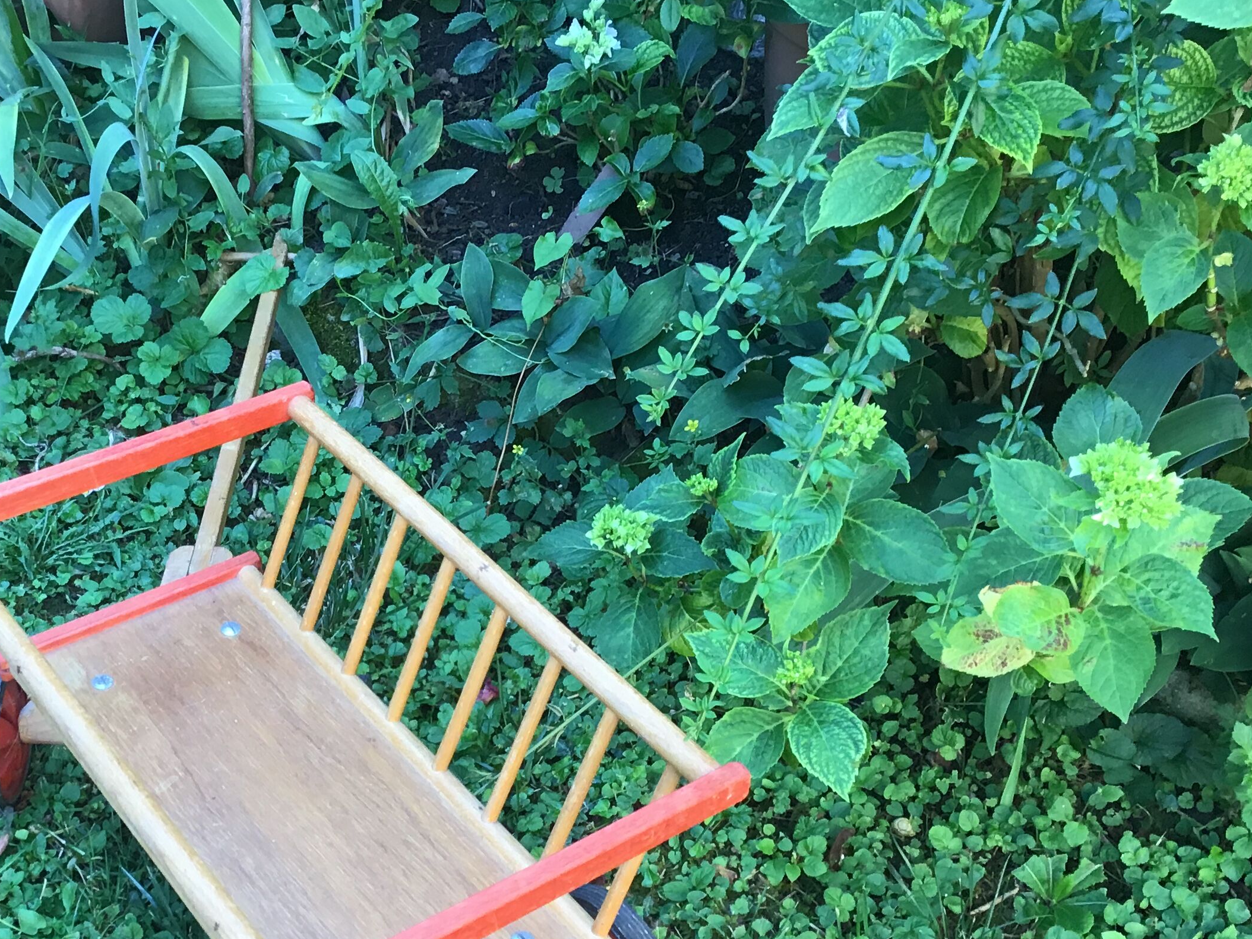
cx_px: 421
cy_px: 638
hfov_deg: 39.2
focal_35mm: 48
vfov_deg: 30.0
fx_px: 1736
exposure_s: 1/33
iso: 25
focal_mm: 3.3
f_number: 2.4
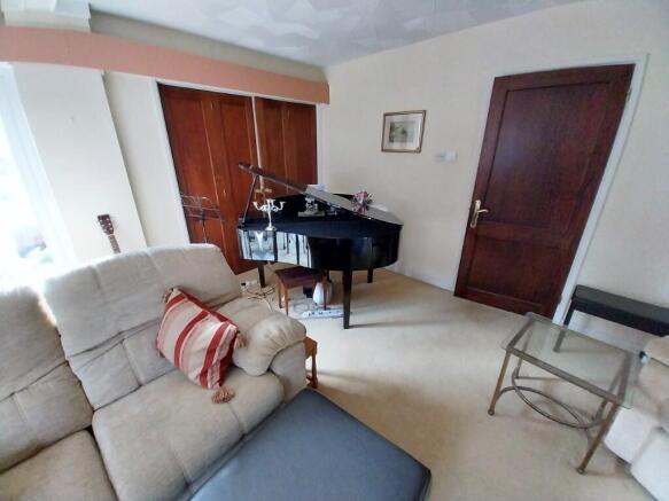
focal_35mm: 13
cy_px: 250
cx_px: 334
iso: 200
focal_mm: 1.13
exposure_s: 1/33
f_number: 2.2
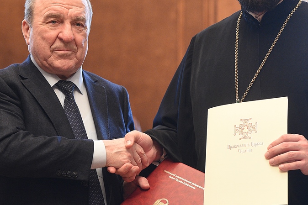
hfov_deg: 12.0
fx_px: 1463
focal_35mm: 171
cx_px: 129
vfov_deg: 8.0
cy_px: 64
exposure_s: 1/80
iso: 2500
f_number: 2.8
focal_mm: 90
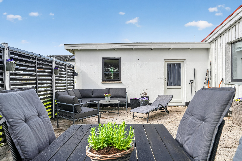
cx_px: 121
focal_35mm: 25
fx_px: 168
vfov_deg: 51.3
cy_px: 80
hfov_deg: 71.5
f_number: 7.1
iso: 400
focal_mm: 25
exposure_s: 1/640
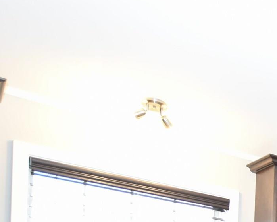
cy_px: 357
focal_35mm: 62
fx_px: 508
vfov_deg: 20.2
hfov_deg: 19.6
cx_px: 533
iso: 400
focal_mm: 10
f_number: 3.5
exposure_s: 1/20
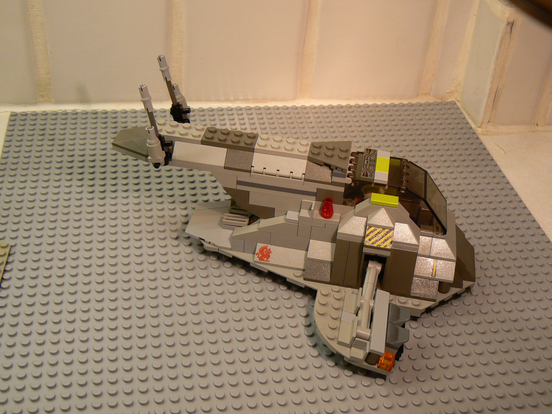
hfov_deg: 38.2
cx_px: 276
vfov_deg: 29.1
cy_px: 207
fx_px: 797
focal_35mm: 50
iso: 100
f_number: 2.8
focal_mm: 8.3
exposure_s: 1/30
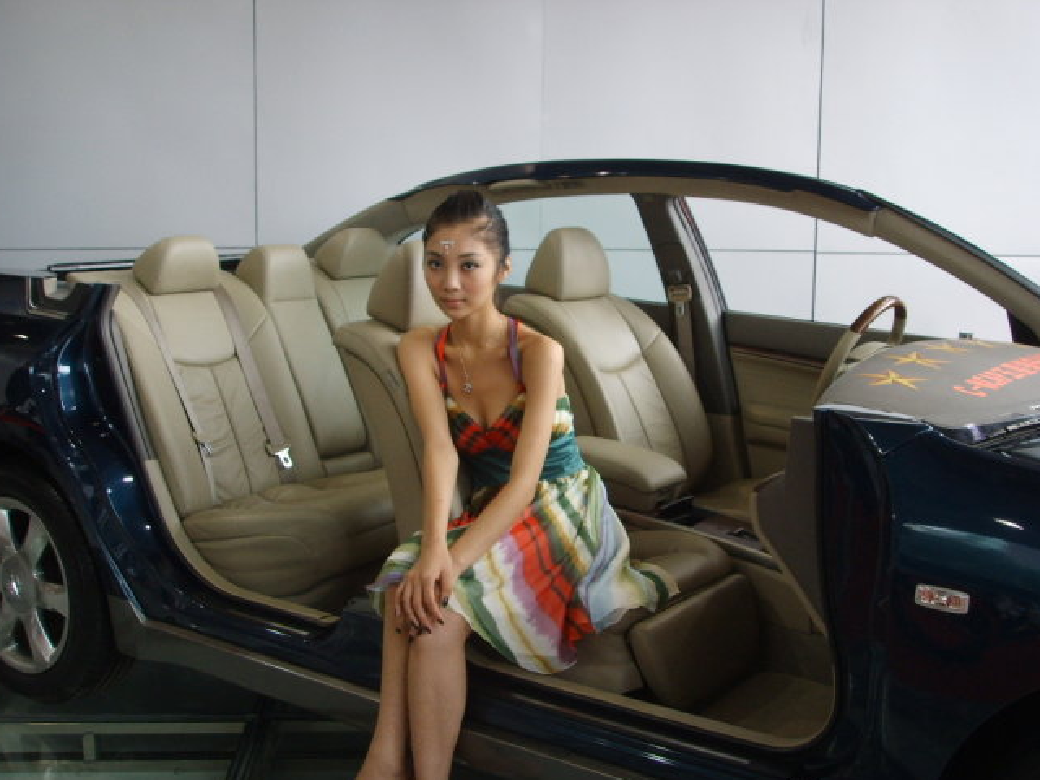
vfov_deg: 34.3
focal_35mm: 42
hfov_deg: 44.8
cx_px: 540
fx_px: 1262
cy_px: 417
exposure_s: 1/60
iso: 100
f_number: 3.5
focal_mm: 6.6
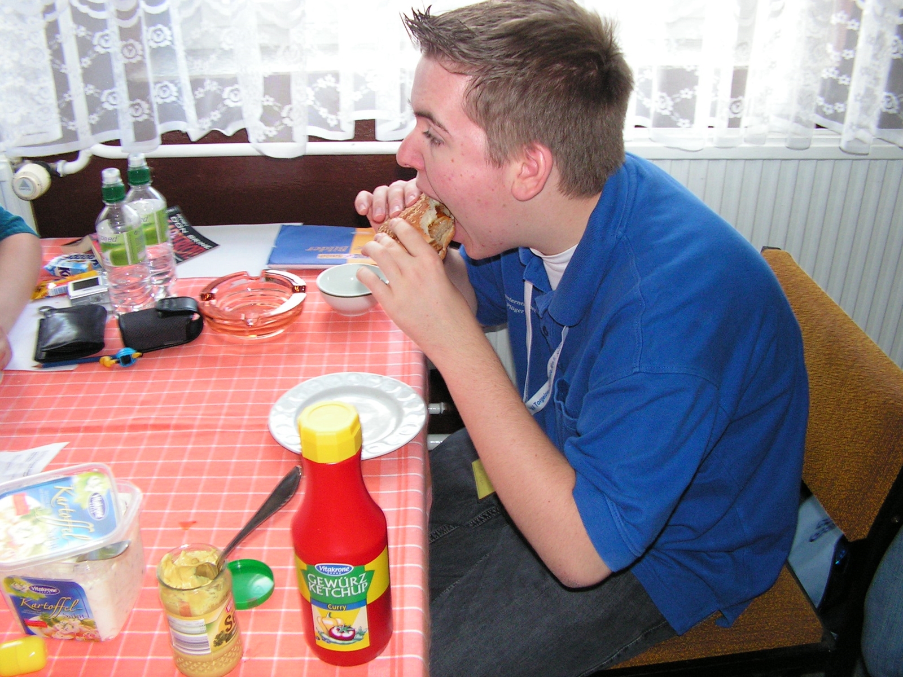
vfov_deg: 39.7
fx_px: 939
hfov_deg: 51.4
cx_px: 452
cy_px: 338
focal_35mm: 36
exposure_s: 1/40
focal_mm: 6
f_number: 3.2
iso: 200
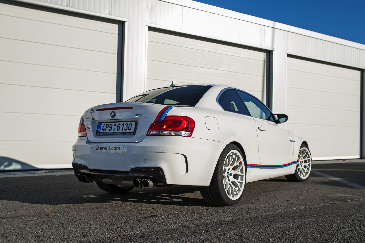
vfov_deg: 37.8
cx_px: 182
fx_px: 355
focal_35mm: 35
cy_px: 122
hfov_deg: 54.5
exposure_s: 1/1000
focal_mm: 35
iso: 100
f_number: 5
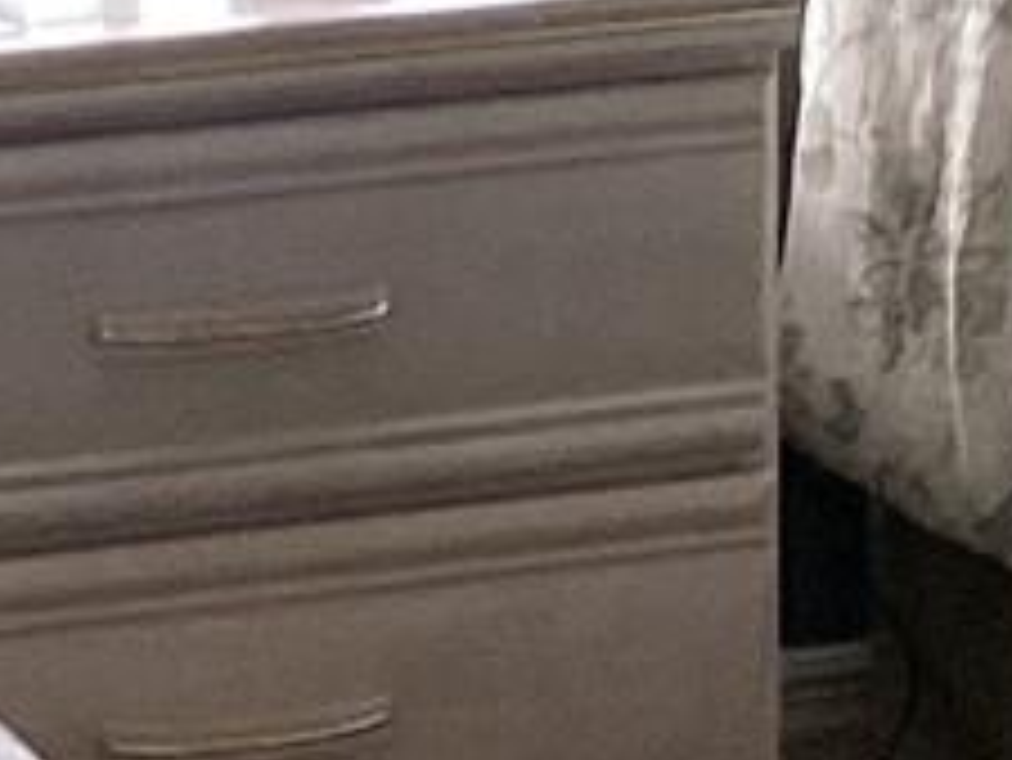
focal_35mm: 220
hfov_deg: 8.9
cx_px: -4
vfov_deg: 6.6
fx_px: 6435
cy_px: -490
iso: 100
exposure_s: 1/60
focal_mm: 3.3
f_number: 2.4
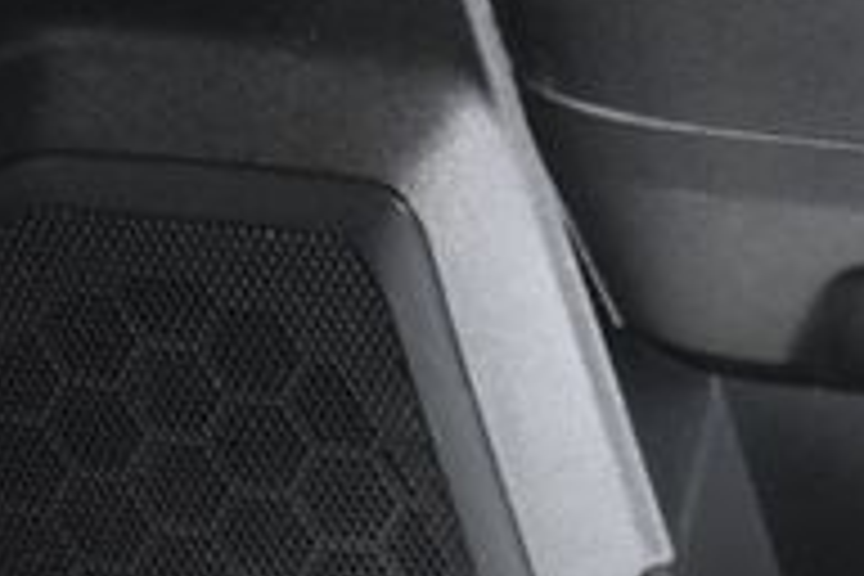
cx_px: 1426
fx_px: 5040
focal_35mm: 210
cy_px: -369
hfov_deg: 9.4
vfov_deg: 6.4
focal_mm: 42
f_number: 4.5
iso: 2500
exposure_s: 1/60
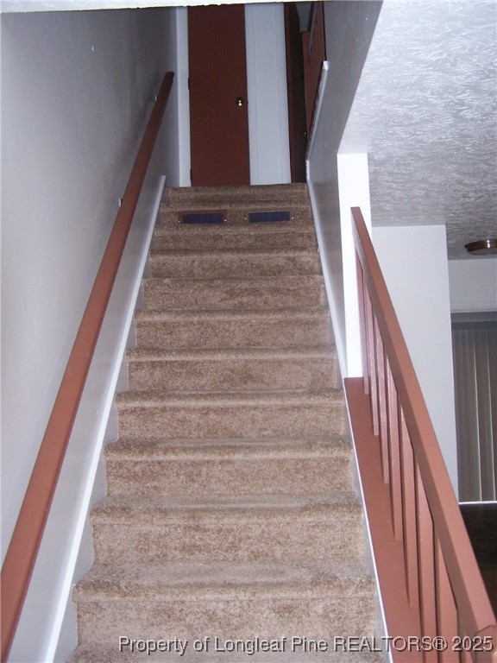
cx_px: 248
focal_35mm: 38
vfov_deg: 49.0
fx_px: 727
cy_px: 332
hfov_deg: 37.7
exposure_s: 1/60
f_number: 2.8
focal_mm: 6.3
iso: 140
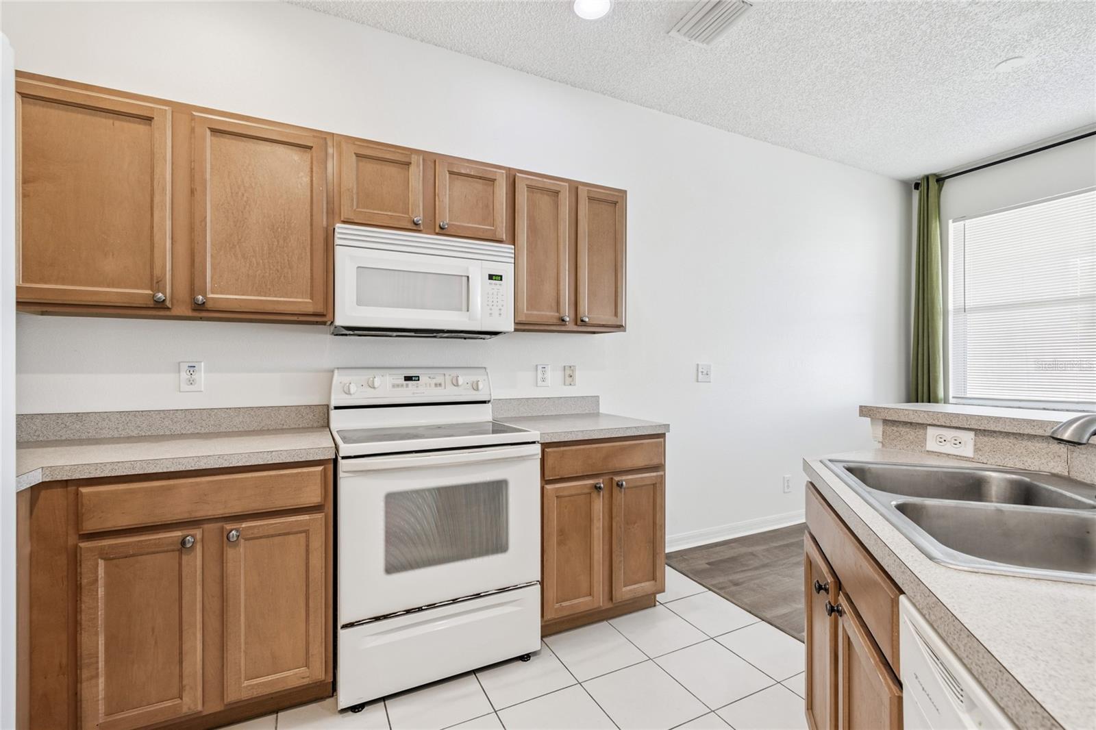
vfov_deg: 77.3
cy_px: 365
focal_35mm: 15
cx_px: 548
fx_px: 457
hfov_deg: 100.4
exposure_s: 1/2
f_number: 7.1
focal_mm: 10
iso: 100
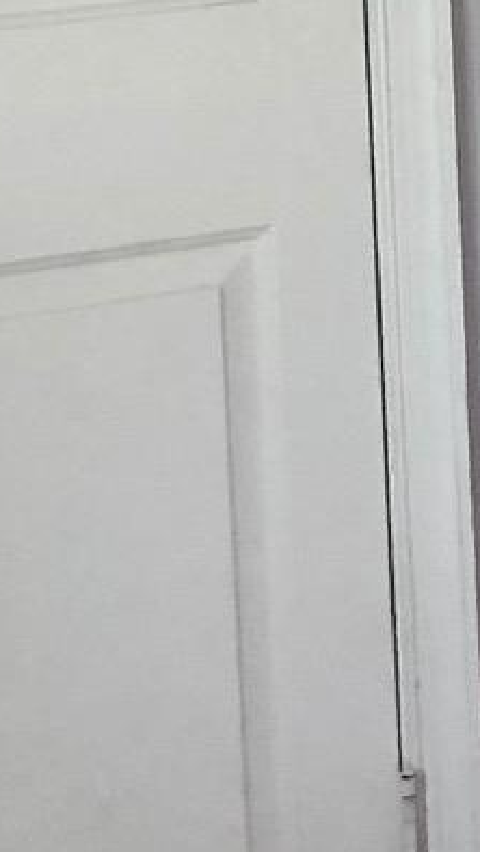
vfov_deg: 13.0
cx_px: 1364
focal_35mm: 156
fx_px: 3525
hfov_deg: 7.1
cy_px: -430
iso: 40
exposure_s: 1/30
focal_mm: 3.99
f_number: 1.8
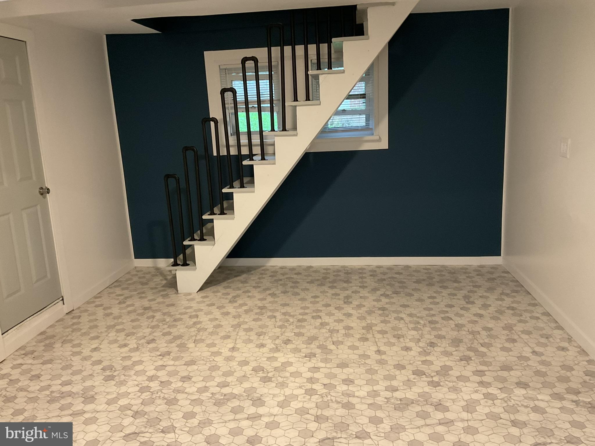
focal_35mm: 29
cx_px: 298
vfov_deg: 48.2
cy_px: 223
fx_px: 498
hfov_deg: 61.7
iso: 200
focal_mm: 3
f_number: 1.8
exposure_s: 1/40
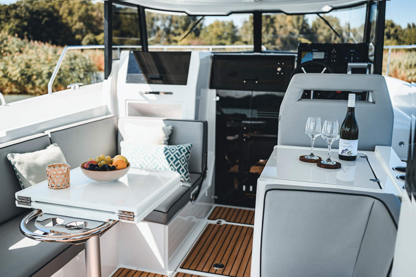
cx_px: 208
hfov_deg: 54.5
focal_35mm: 35
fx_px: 404
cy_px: 138
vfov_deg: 37.8
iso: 125
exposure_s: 1/2500
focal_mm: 35
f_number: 2.5
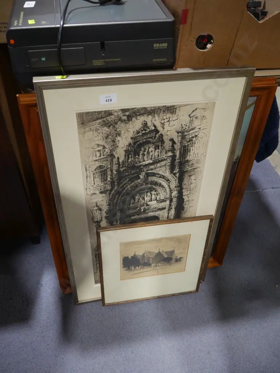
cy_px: 186
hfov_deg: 46.8
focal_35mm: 30
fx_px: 323
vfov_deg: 59.9
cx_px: 140
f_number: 3.6
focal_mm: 15
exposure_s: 1/60
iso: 320
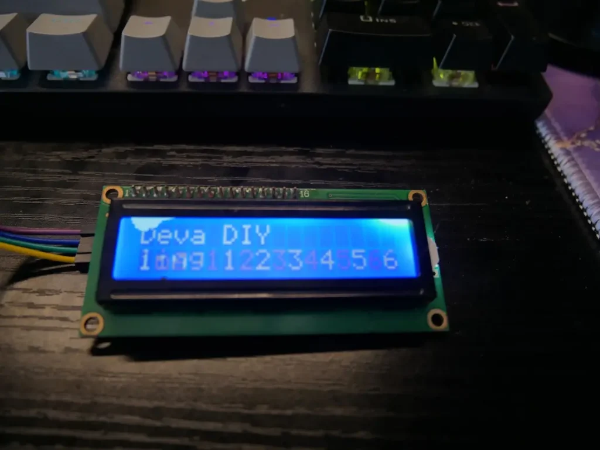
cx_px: 300
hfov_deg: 71.6
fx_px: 416
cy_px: 225
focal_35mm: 24
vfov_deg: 56.9
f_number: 3.5
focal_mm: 12
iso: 320
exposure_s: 1/60
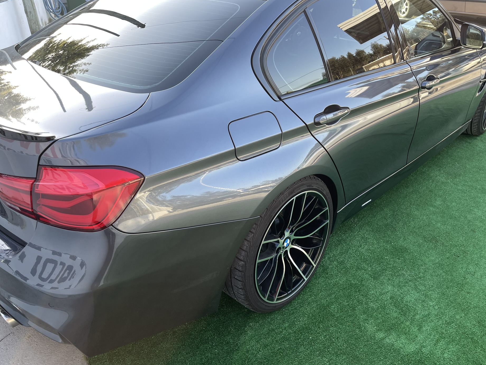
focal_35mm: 29
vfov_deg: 48.2
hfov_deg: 61.7
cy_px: 168
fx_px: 407
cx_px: 245
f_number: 1.6
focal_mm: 5.1
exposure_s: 1/270
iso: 32
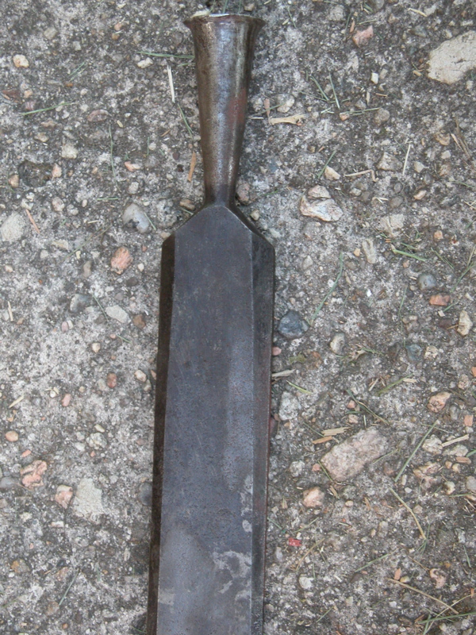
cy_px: 318
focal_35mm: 93
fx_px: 1705
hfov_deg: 15.9
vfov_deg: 21.1
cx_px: 238
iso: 200
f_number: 4
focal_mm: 23.7
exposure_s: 1/169
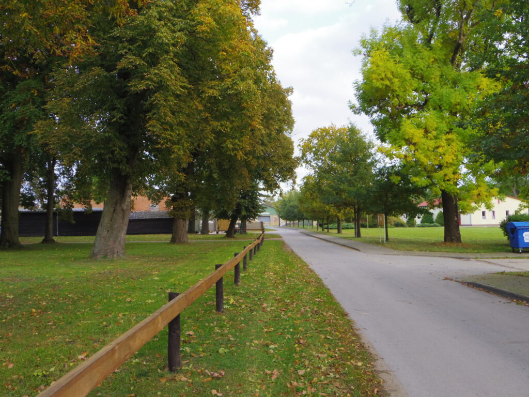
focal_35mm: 33
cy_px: 198
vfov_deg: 42.9
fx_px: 504
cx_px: 264
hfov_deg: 55.4
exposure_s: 1/125
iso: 250
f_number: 4
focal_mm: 6
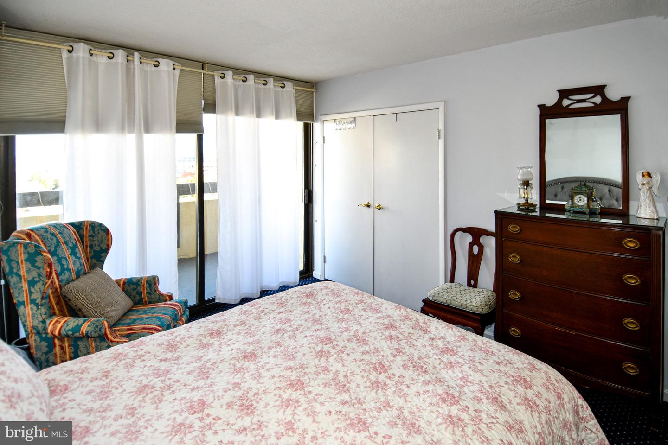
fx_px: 334
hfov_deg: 90.0
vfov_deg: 67.4
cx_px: 334
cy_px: 222
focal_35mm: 18
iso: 200
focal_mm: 12
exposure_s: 1/60
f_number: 4
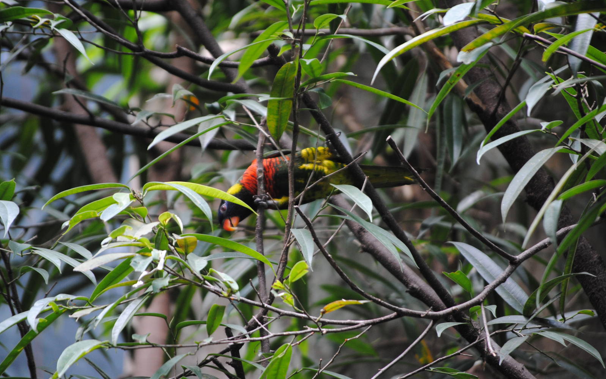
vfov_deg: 4.3
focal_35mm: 307
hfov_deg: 6.8
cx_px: 304
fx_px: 5070
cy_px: 186
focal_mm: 200
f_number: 5.6
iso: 400
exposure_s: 1/80
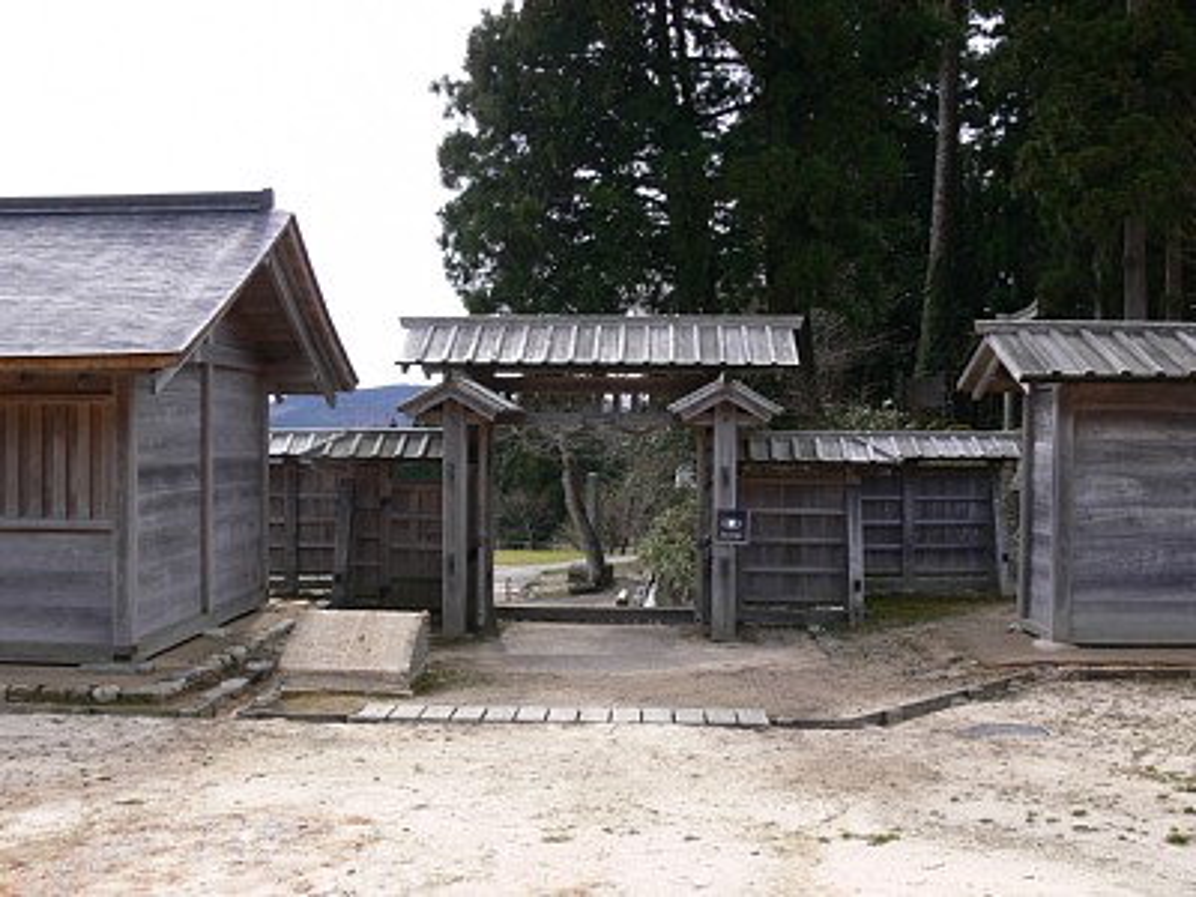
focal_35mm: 35
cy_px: 448
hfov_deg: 52.6
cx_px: 598
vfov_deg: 40.7
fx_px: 1209
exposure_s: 1/100
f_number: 5.6
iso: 80
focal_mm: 7.4
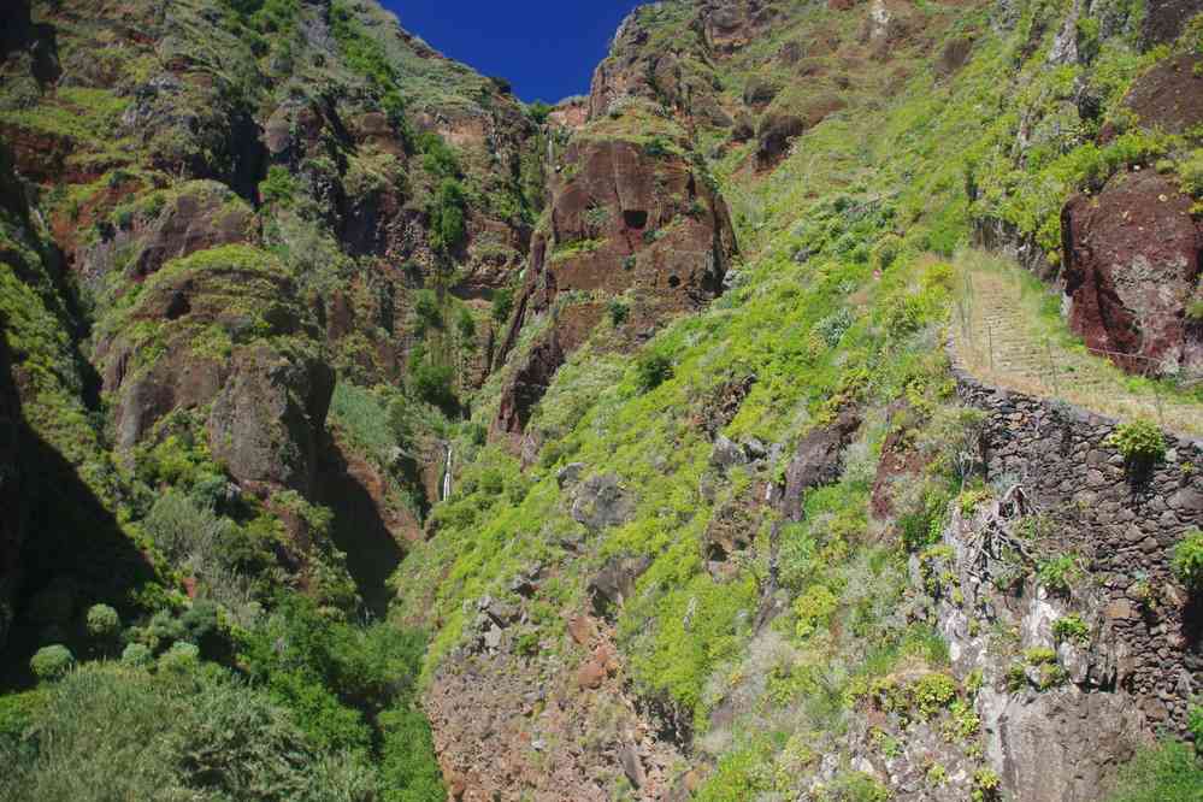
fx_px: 902
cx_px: 602
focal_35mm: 27
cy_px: 401
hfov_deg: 67.4
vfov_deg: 47.9
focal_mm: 18
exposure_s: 1/50
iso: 200
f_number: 11
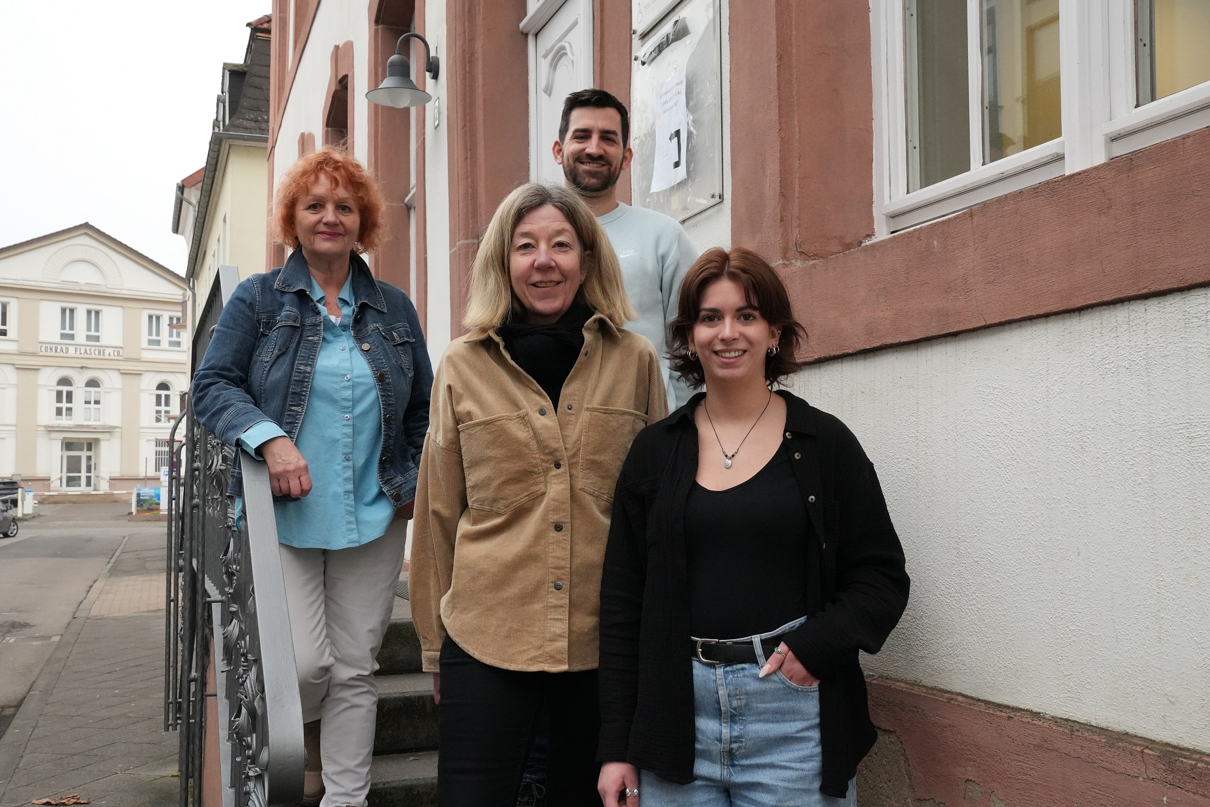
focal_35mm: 38
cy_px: 404
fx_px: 1260
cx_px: 605
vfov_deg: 35.5
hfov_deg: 51.3
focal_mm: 25
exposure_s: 1/320
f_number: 8
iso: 3200
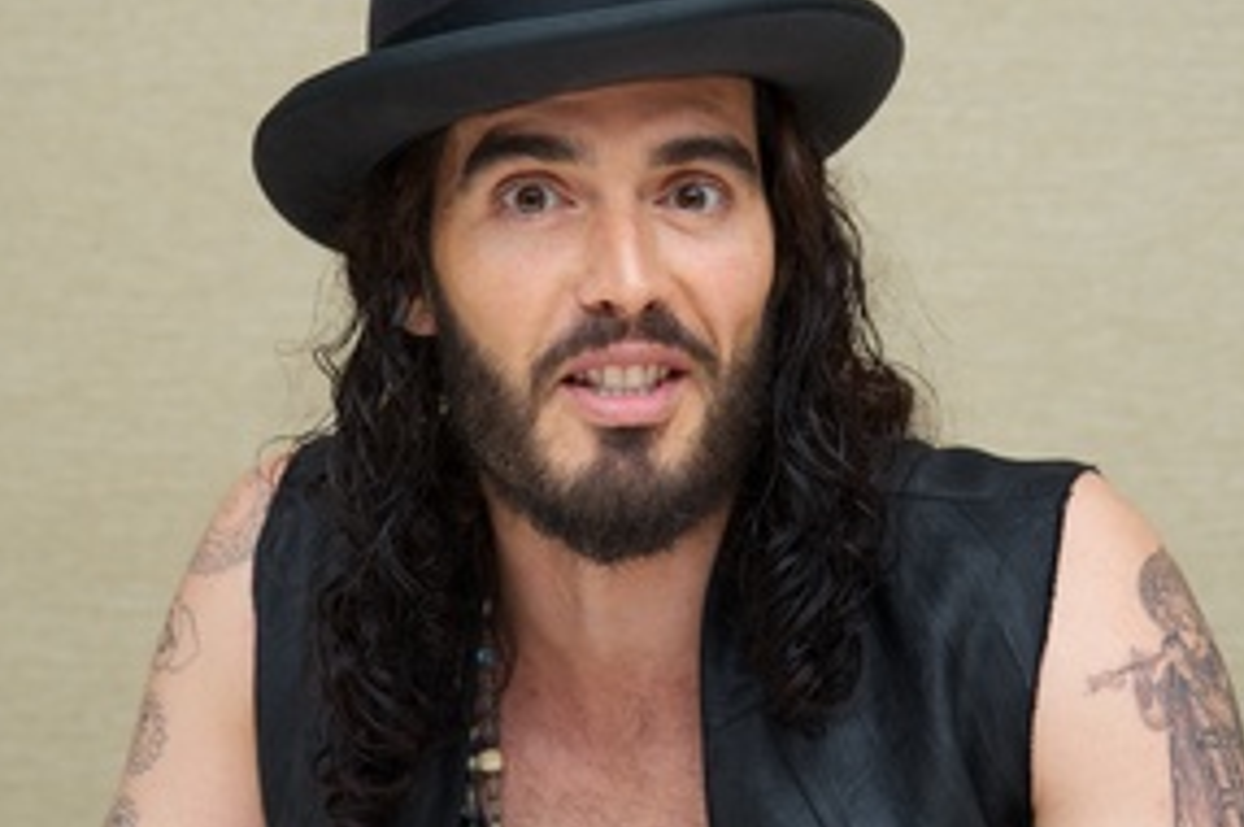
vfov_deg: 9.3
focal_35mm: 147
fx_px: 5074
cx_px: 622
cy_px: 366
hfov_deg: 14.0
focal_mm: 105
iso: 400
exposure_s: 1/100
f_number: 7.1
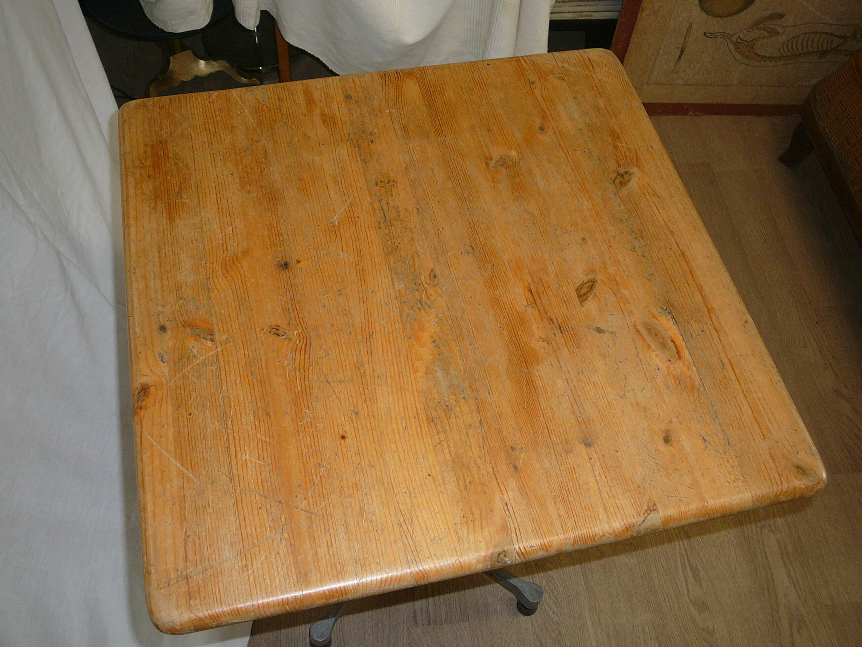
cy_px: 324
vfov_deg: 40.7
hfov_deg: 52.6
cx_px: 431
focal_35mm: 35
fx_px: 872
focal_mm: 5.2
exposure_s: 1/30
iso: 100
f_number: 2.8
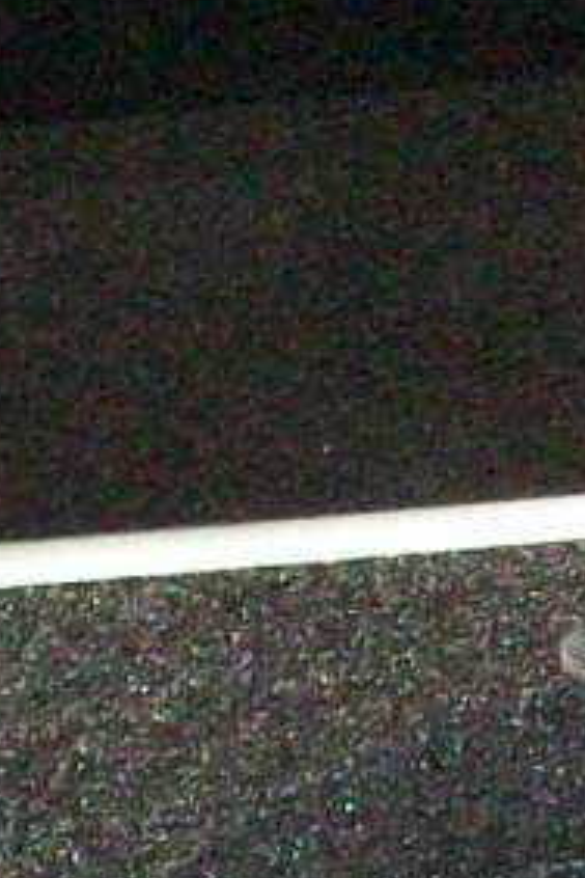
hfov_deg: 5.3
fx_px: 6264
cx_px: 0
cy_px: 1544
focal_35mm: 257
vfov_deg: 7.8
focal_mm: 5.7
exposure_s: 1/60
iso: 160
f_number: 2.8
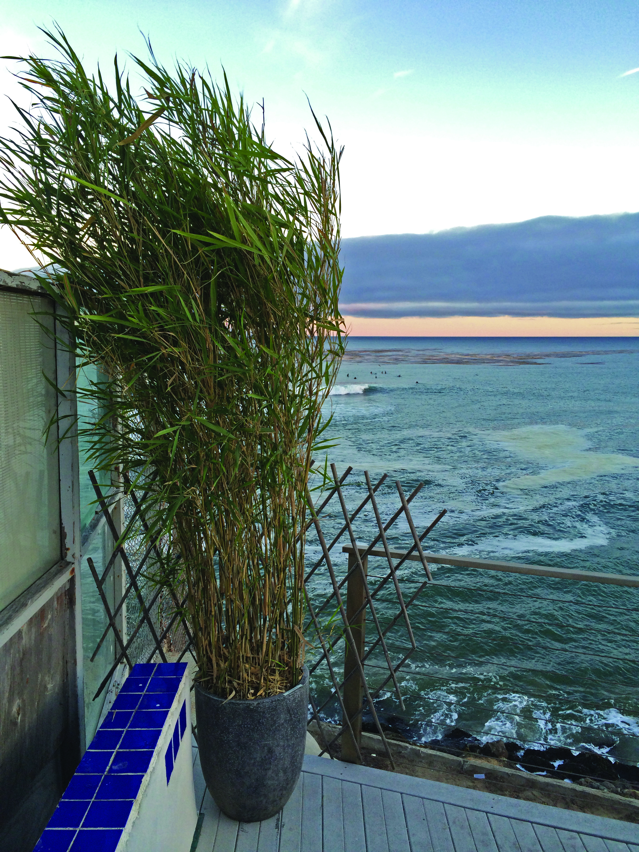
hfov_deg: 46.8
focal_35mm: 30
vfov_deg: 60.0
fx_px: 738
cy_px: 426
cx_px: 320
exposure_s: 1/120
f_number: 2.2
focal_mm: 4.12
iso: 64
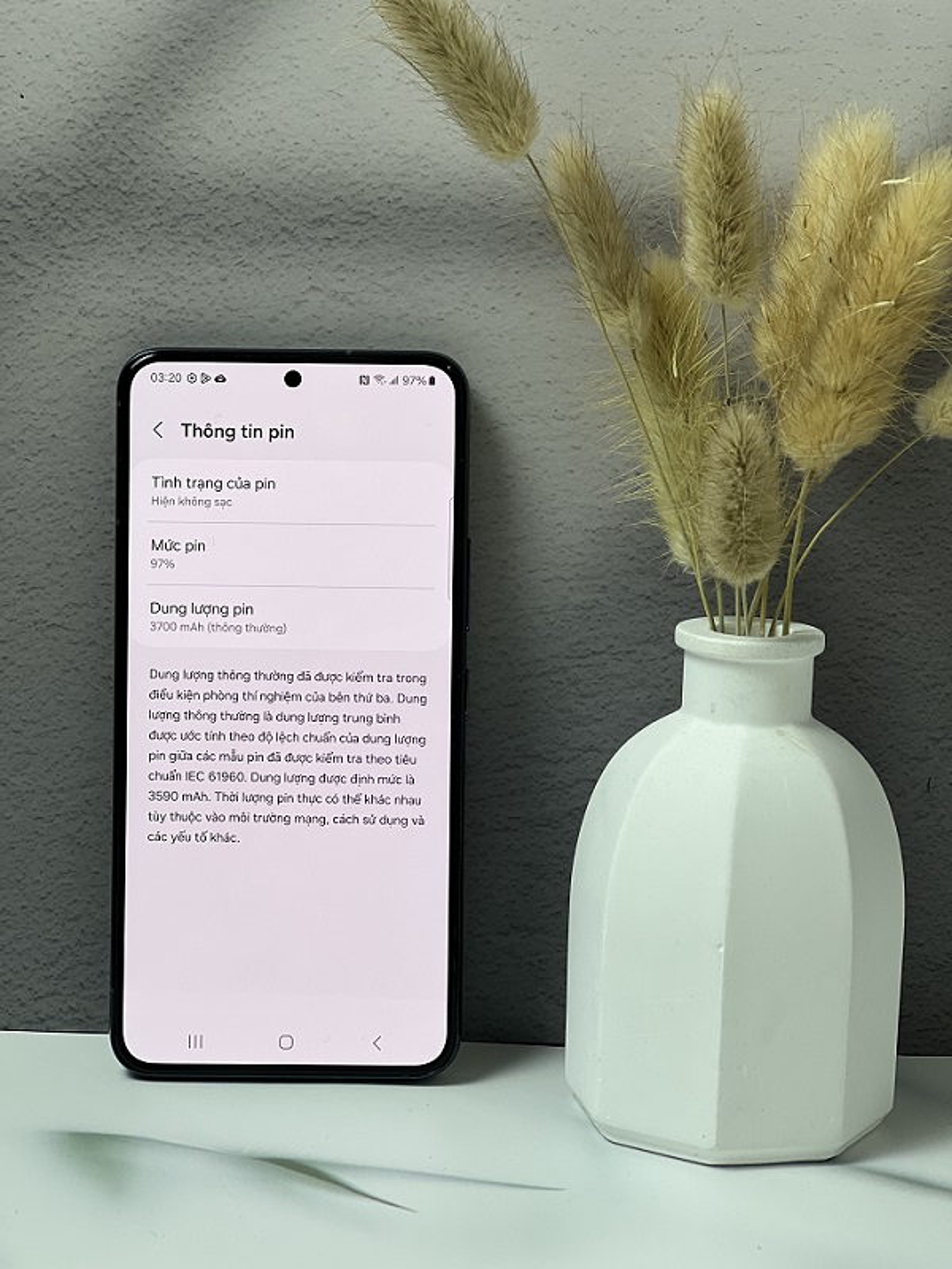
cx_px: 476
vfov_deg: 25.3
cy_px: 634
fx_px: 2824
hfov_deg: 19.1
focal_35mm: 77
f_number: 2.8
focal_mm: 9
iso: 64
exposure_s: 1/96
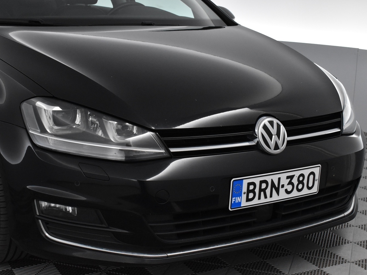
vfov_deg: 24.8
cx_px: 156
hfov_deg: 32.6
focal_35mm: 59
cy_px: 145
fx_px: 625
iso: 3200
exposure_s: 1/160
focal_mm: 34
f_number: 6.3
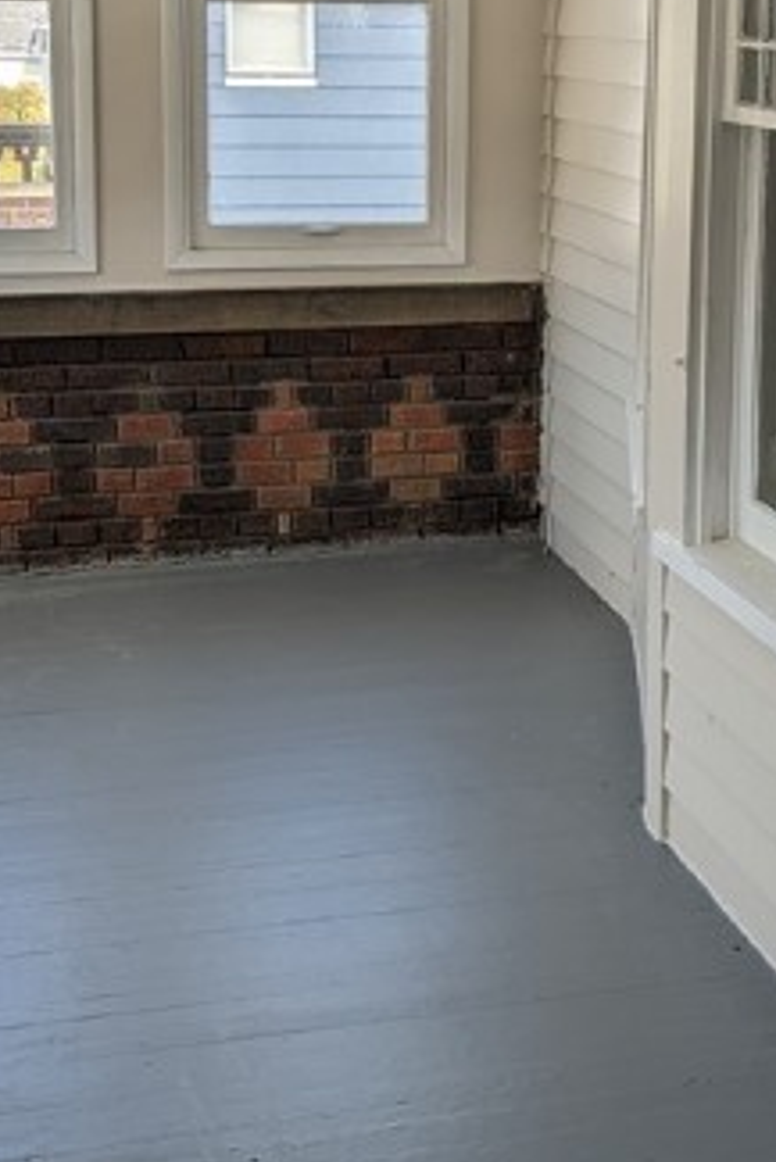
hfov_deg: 23.0
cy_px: 286
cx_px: 458
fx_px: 1905
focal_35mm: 59
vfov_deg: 33.2
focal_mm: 6.81
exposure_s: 1/332
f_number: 1.85
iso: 35
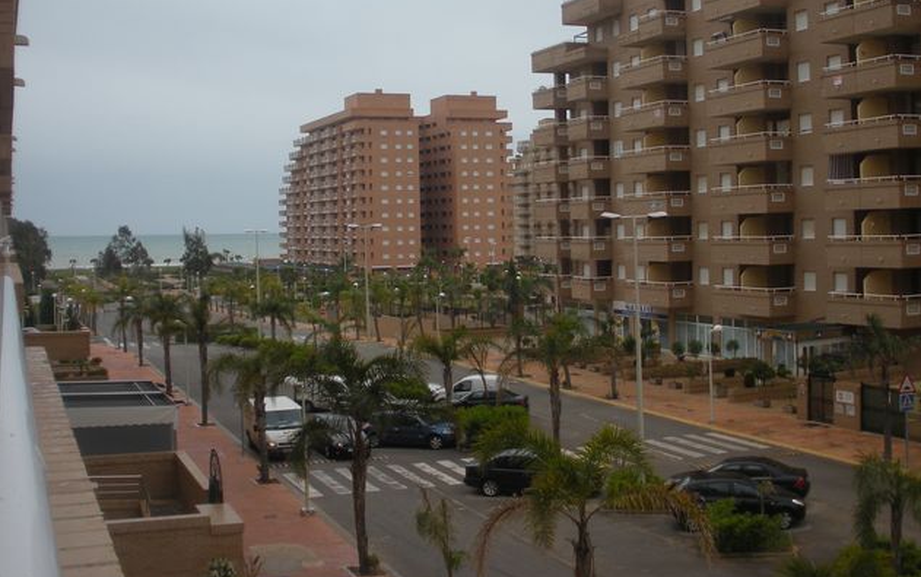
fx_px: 1180
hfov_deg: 42.5
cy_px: 167
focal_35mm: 47
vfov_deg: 27.2
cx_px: 524
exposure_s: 1/680
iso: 64
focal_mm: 6.3
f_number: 3.5
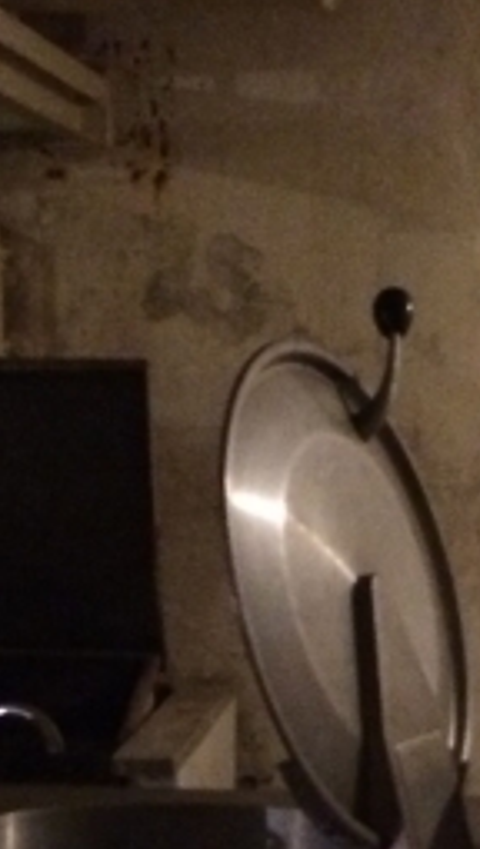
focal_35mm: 99
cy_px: 802
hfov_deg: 12.3
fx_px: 2233
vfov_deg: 21.0
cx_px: 203
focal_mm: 4.15
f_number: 2.2
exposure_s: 1/15
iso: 500
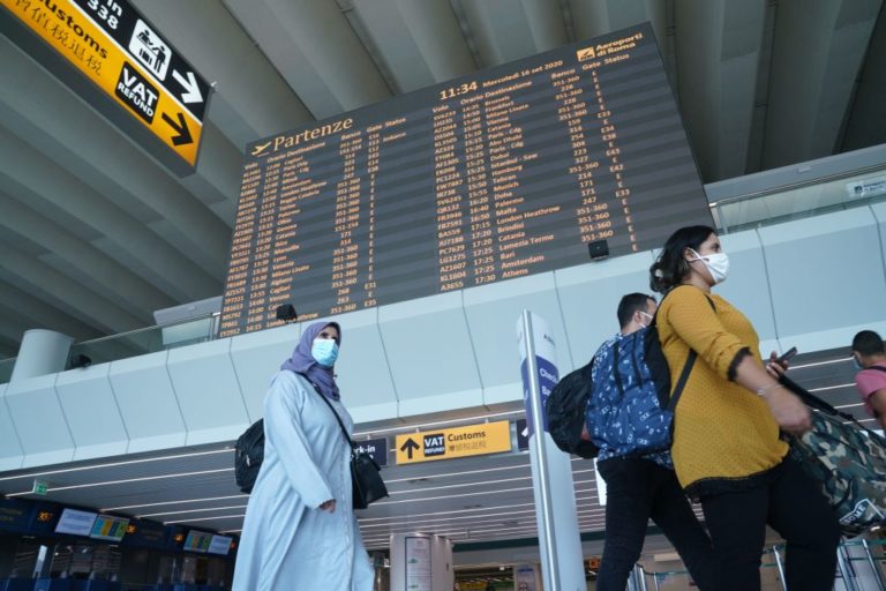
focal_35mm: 24
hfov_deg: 73.7
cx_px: 443
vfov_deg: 53.1
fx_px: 591
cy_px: 296
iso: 1000
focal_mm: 24
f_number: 8
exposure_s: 1/125
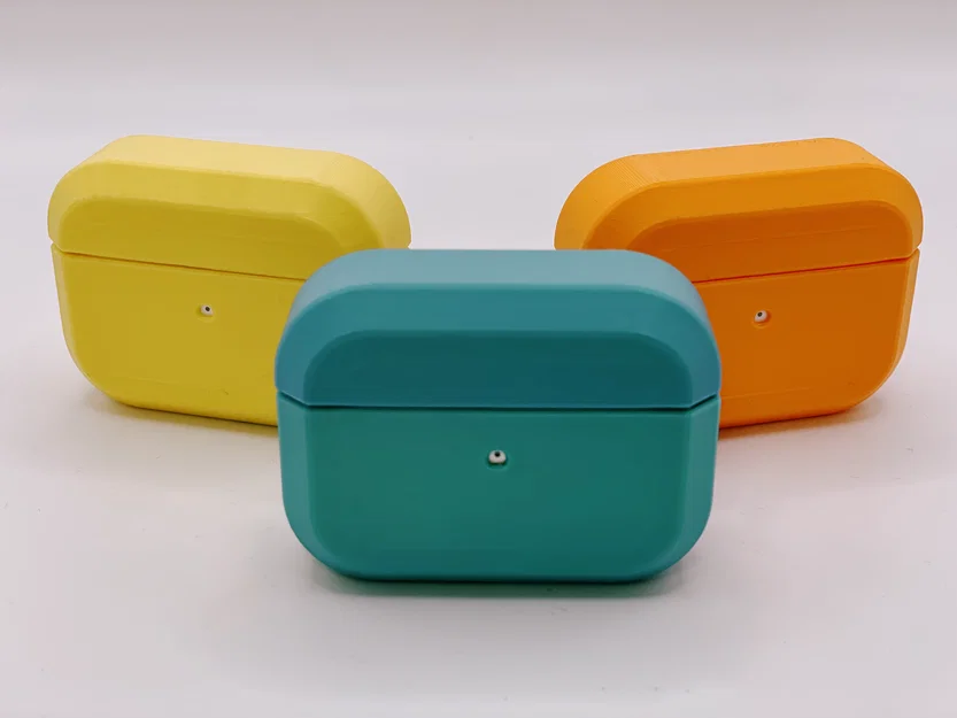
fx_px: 1438
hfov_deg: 36.8
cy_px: 359
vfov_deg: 28.0
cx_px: 478
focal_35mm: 52
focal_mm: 6
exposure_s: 1/180
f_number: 2
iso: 25
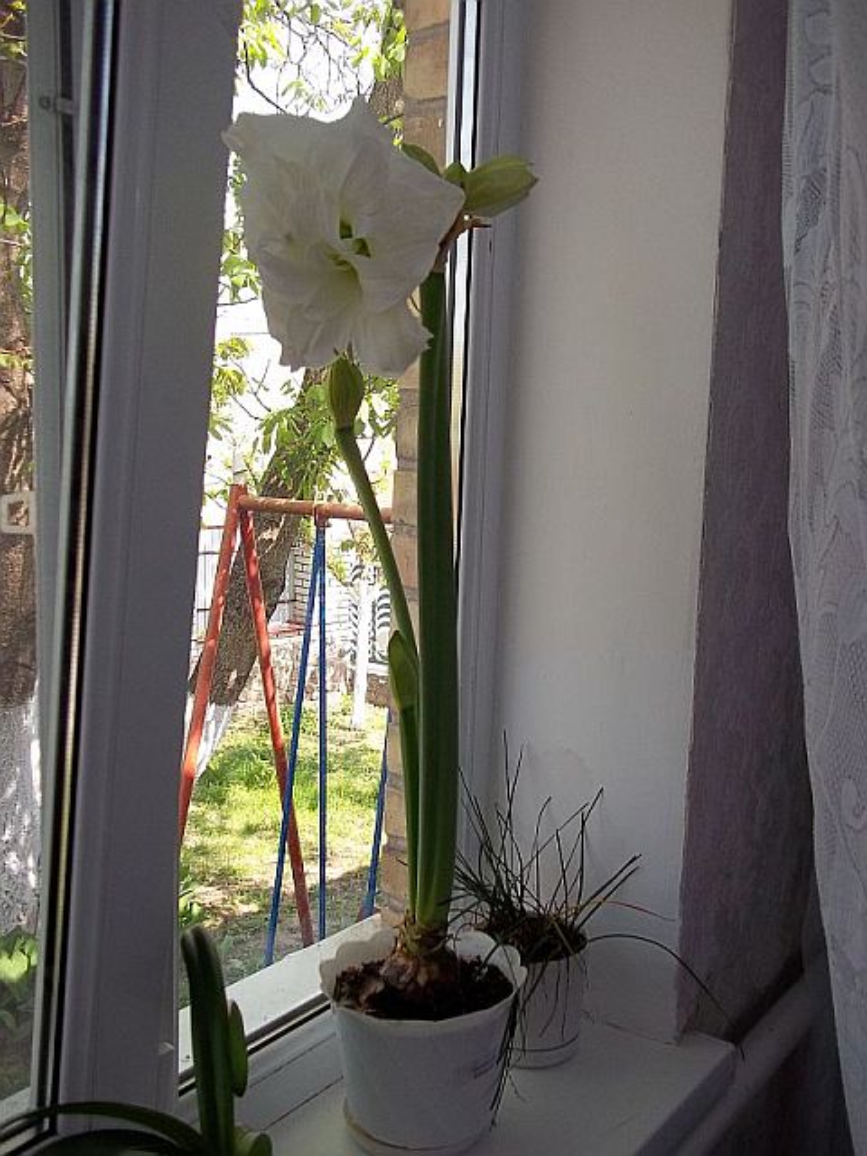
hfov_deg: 44.2
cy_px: 578
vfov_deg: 56.8
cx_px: 434
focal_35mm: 32
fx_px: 1069
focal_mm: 5.7
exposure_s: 1/160
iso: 80
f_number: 2.9
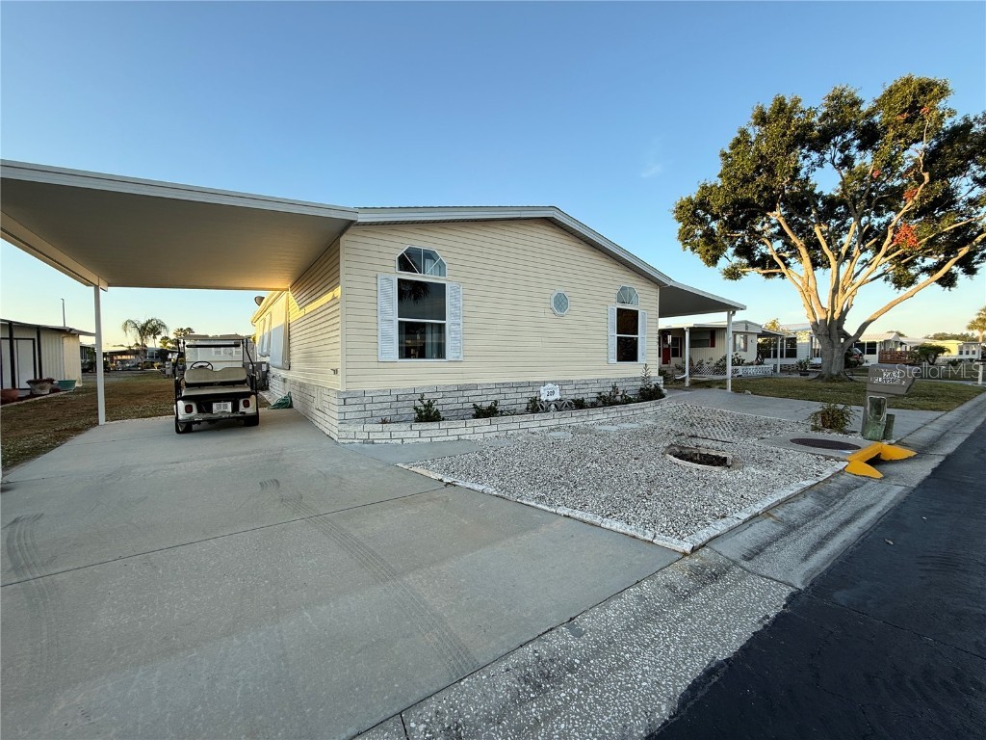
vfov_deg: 85.7
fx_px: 399
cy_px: 370
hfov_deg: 102.1
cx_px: 493
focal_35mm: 14
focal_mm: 2.22
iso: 50
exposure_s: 1/338
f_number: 2.2
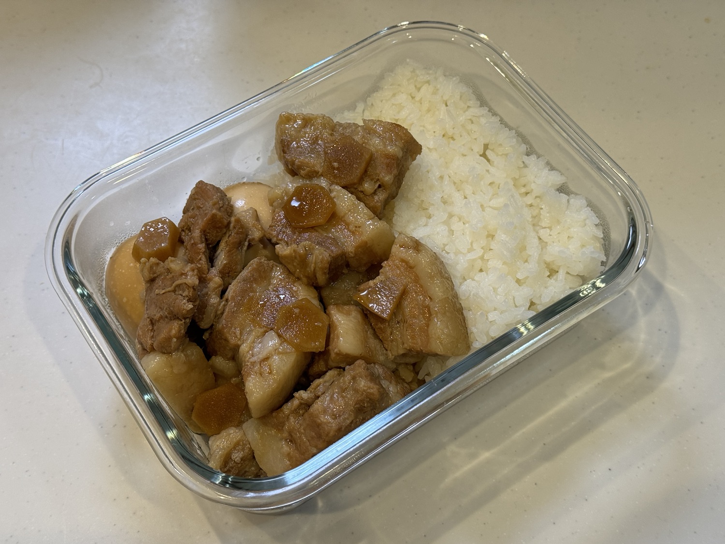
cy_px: 272
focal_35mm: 48
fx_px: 1005
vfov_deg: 30.2
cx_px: 362
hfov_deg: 39.7
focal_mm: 6.76
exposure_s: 1/50
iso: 50
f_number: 1.78
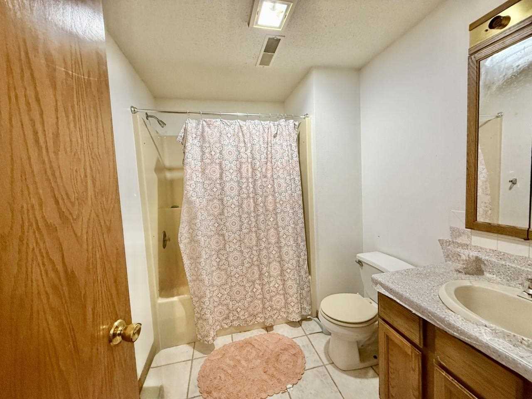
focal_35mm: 14
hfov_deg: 102.1
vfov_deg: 85.7
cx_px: 266
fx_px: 215
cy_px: 200
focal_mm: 2.22
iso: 320
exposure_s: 1/60
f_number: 2.2
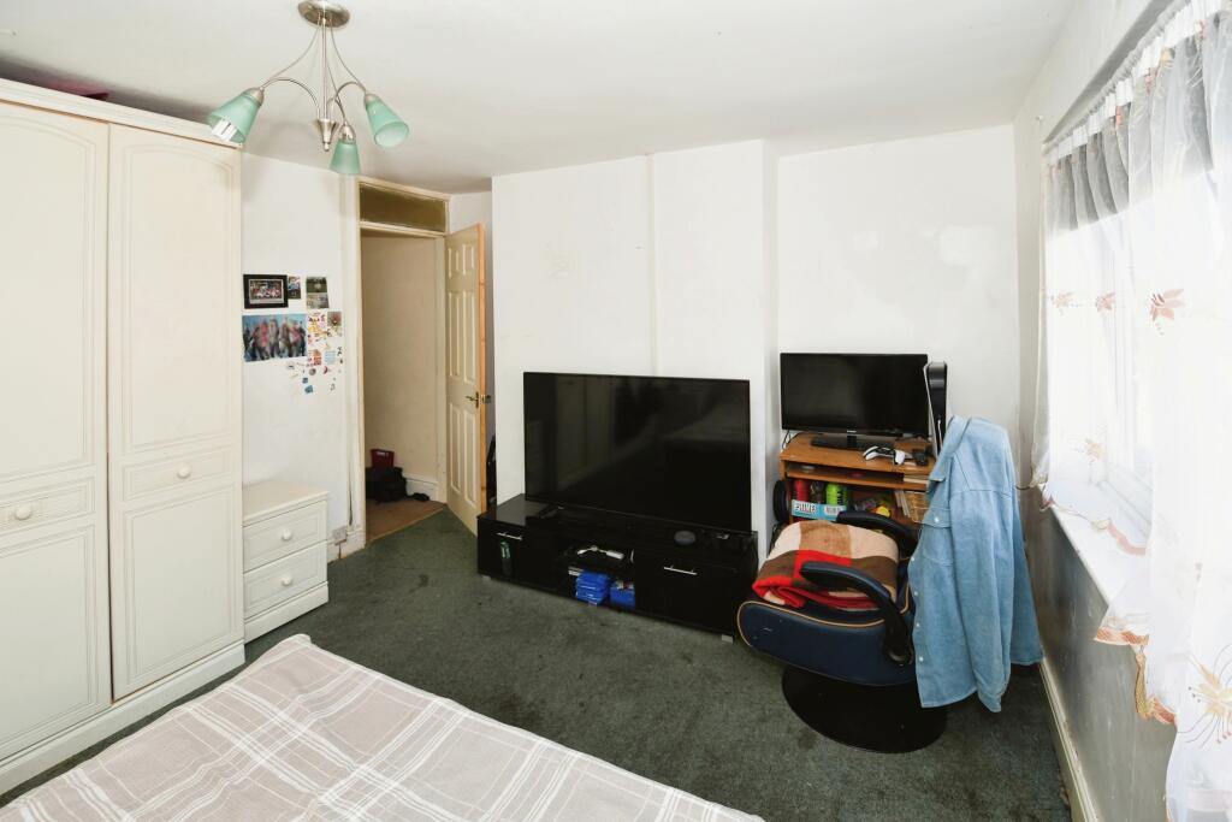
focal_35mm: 15
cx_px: 616
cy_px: 411
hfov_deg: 100.4
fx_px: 513
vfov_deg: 77.3
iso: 125
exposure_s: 1/60
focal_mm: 10
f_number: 4.5
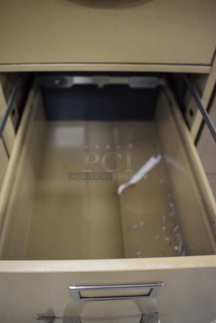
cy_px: 162
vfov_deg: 61.9
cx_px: 108
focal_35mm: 30
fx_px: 270
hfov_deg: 43.7
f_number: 4
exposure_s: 1/60
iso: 2800
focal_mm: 20
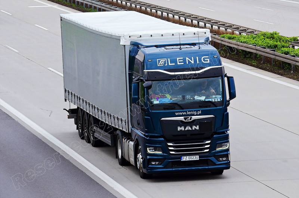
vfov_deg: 4.7
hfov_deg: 7.1
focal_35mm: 292
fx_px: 2425
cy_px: 99
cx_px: 150
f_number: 13
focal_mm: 195
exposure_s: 1/640
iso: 1250
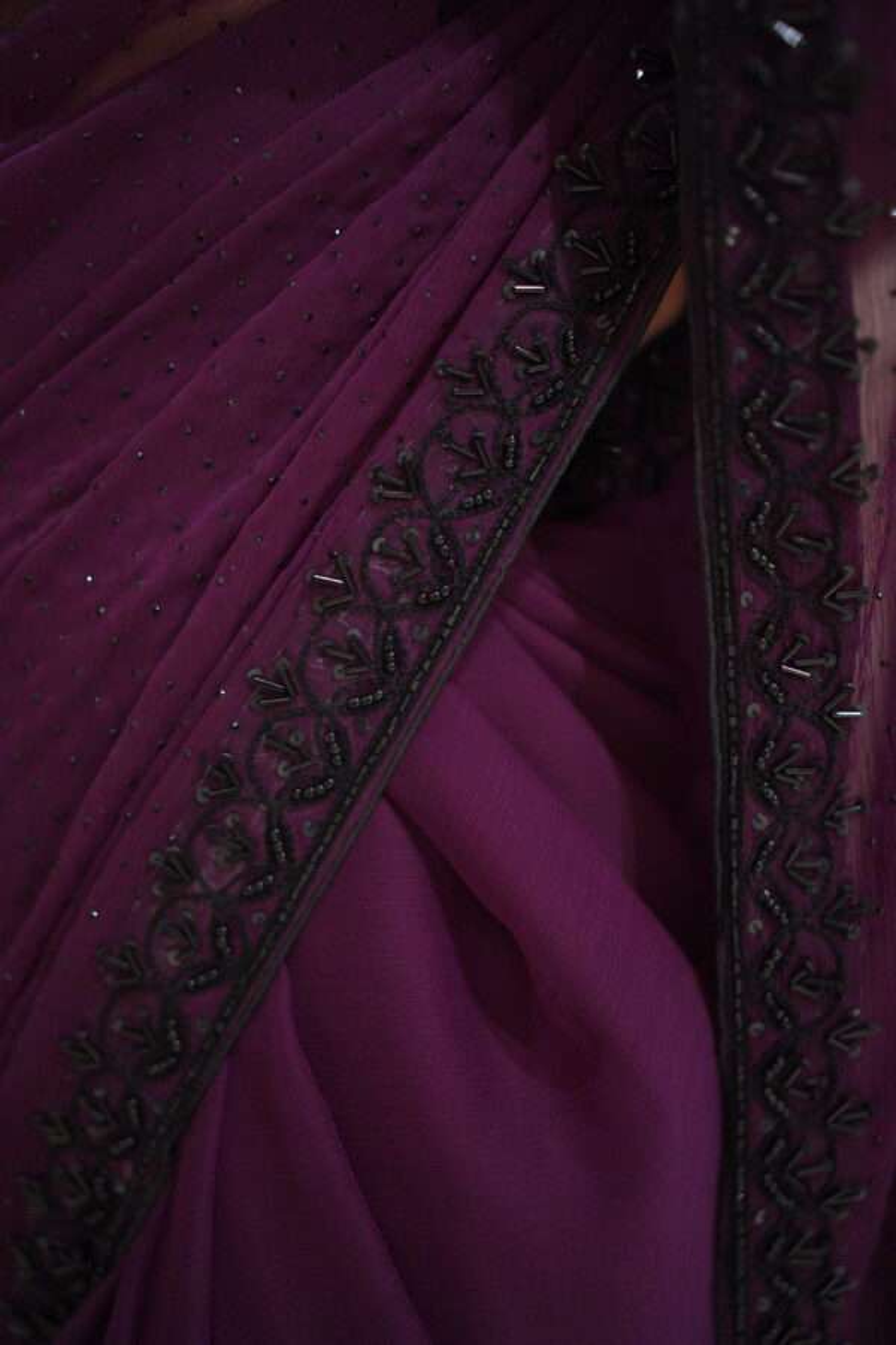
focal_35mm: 35
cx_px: 448
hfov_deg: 37.9
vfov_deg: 54.4
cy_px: 672
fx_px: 1307
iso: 5000
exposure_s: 1/100
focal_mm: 35
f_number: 1.4
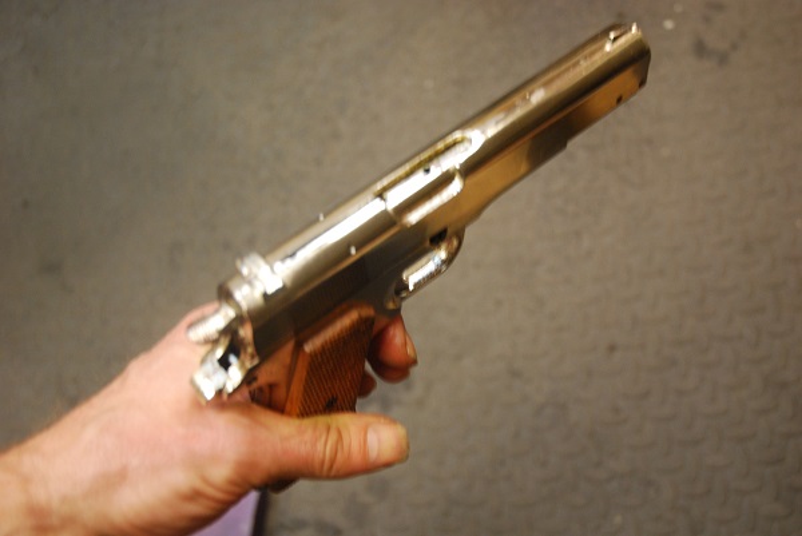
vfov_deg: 33.1
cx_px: 401
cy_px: 268
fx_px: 903
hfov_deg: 47.9
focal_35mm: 40
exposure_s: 1/30
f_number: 3.8
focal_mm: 27
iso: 720
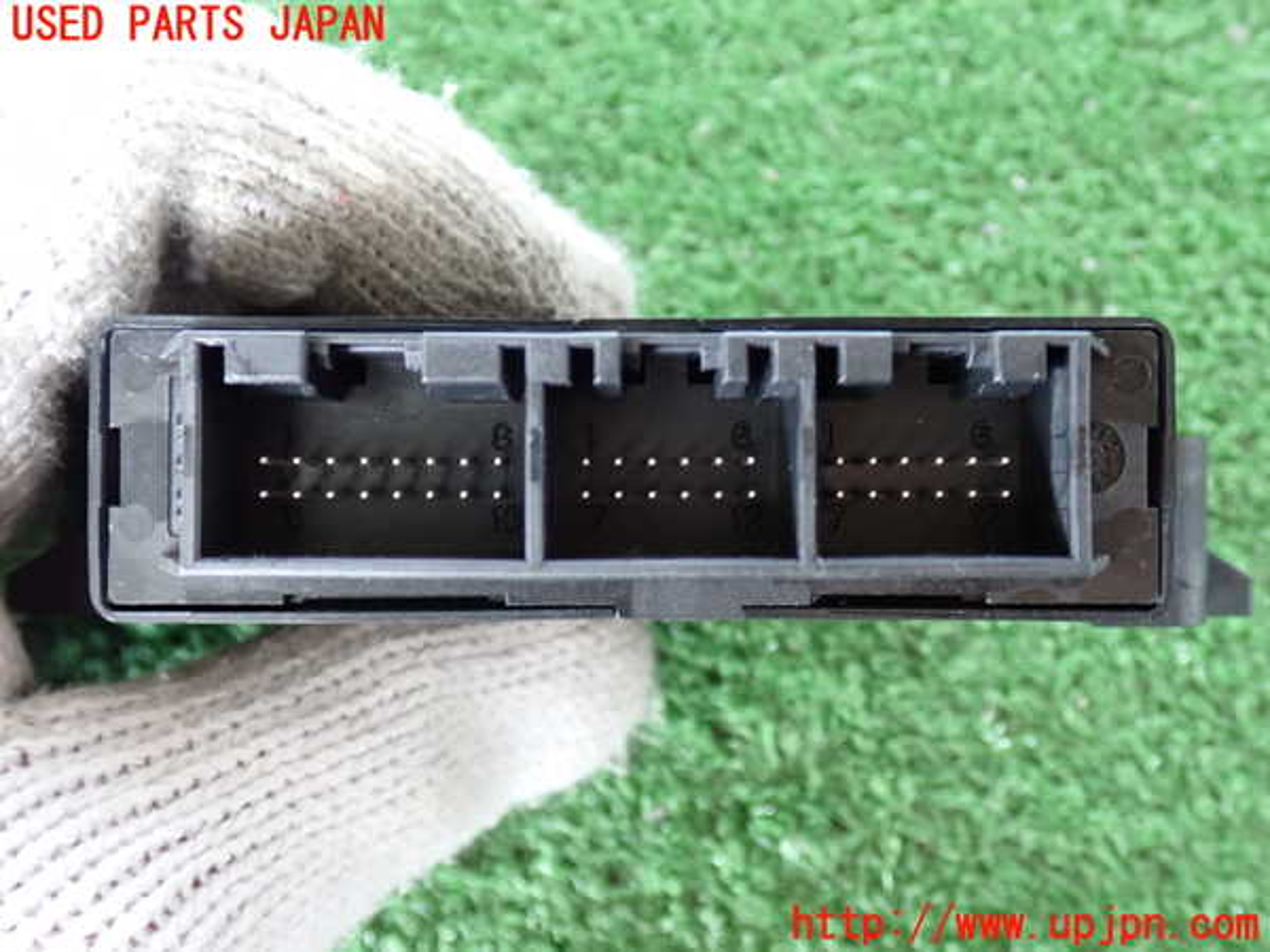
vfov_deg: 37.7
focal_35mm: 38
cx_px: 635
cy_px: 476
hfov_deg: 49.0
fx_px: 1394
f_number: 2.7
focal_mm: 6.83
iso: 800
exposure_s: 1/25
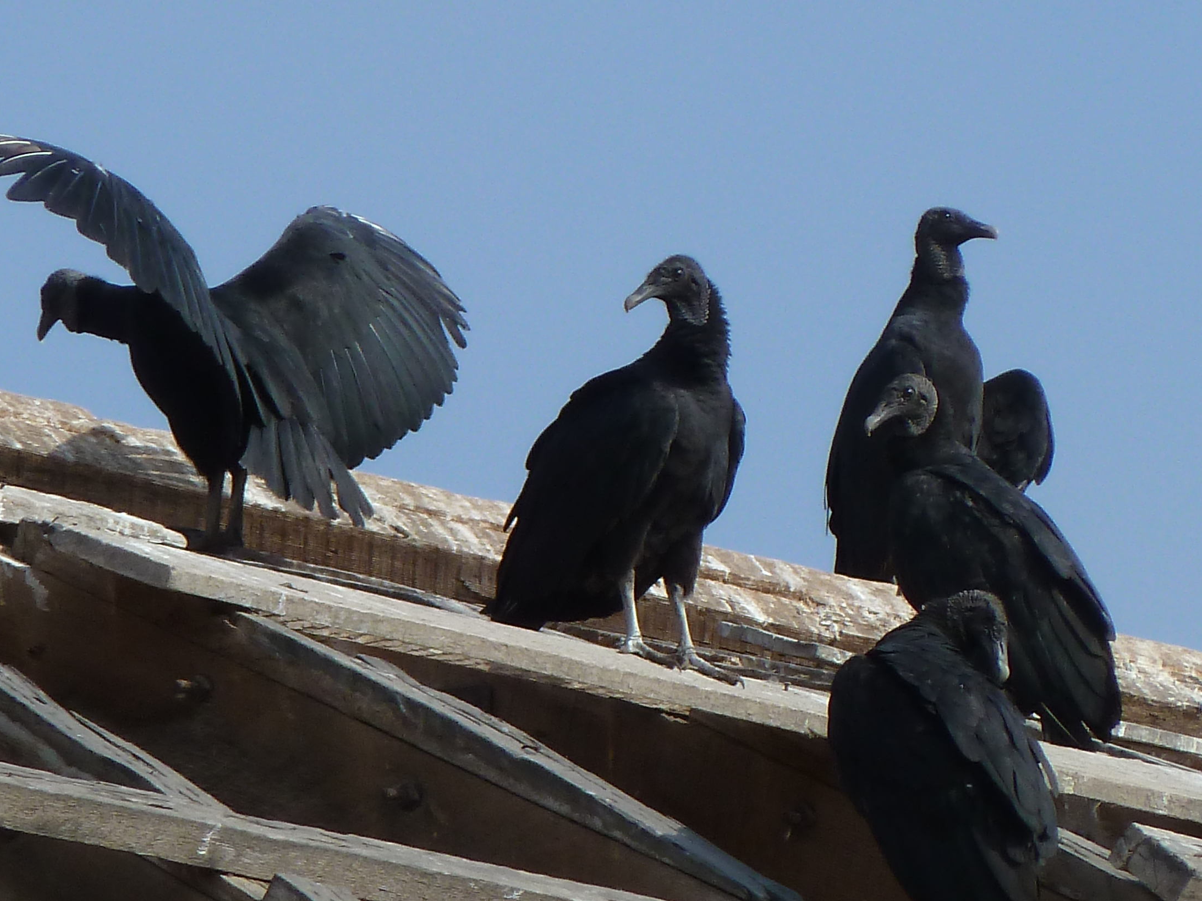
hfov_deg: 3.6
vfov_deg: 2.7
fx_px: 18921
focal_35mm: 545
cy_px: 554
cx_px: 554
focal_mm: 49.2
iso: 80
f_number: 4.9
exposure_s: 1/500
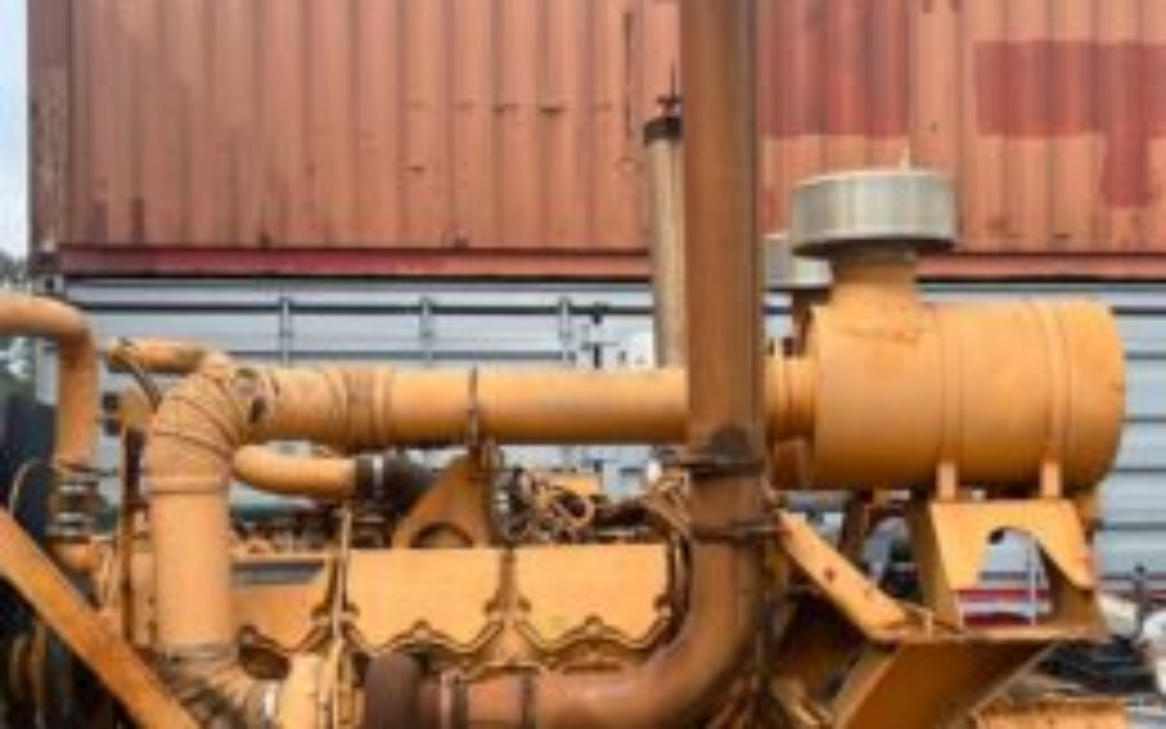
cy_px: 522
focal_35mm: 48
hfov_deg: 41.8
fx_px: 1526
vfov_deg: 26.6
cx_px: 617
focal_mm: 5.1
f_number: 1.6
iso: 50
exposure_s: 1/1140
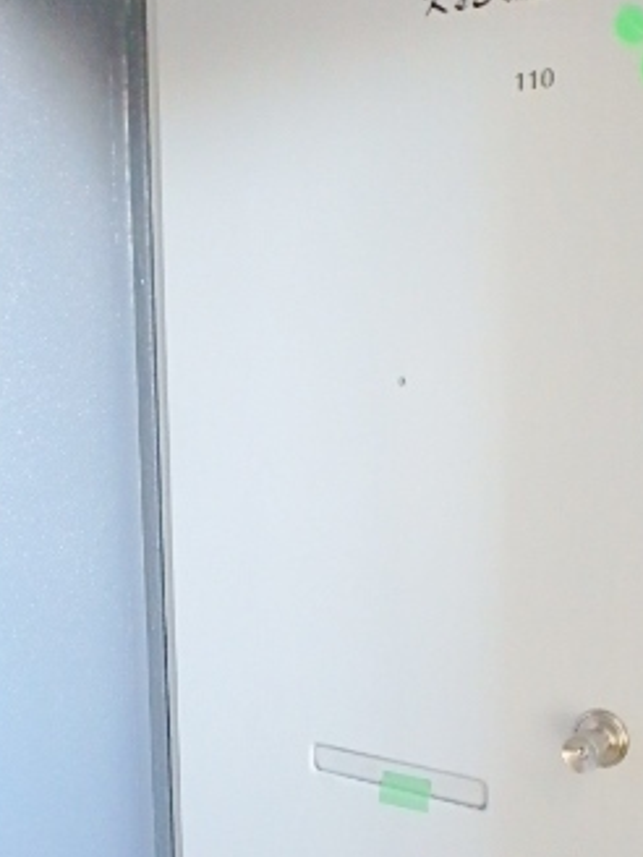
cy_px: 564
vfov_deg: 45.2
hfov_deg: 34.6
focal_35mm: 41
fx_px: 1015
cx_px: 463
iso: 800
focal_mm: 3.7
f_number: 3.5
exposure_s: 1/15
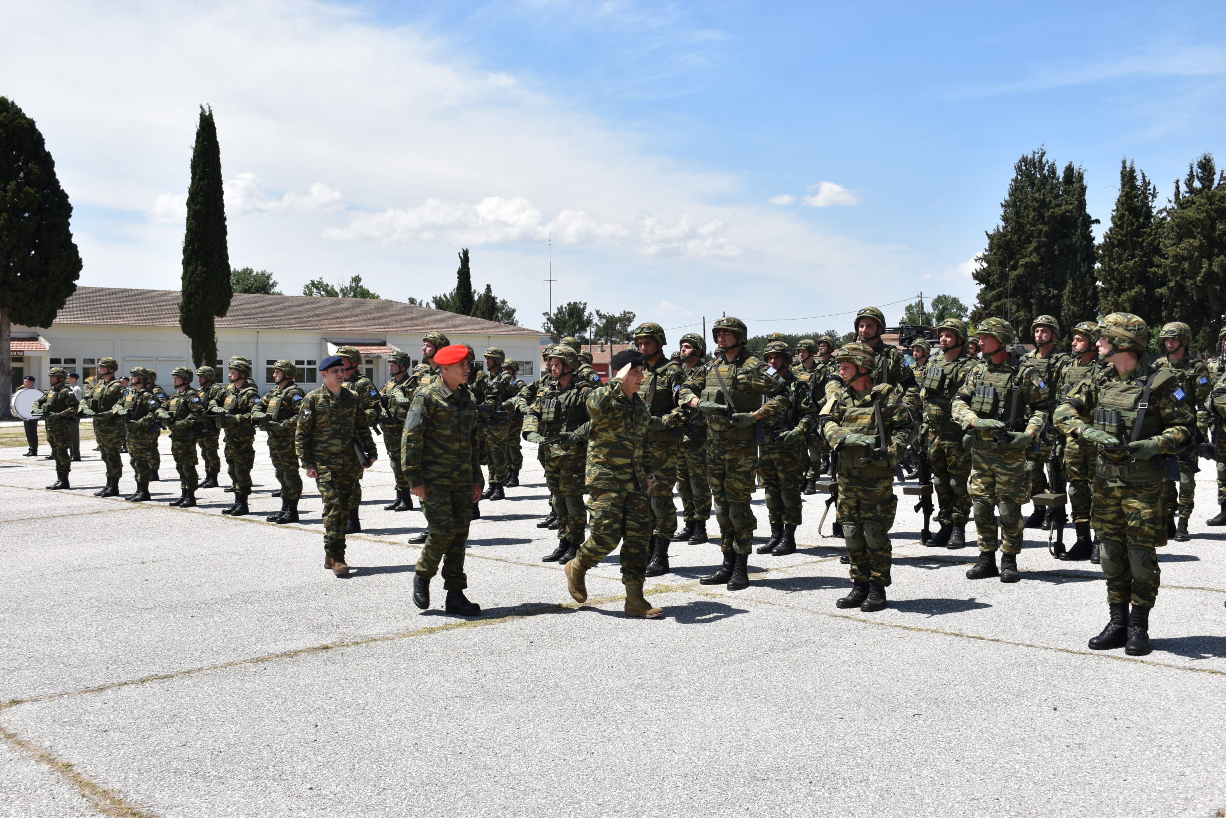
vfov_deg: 36.9
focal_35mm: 36
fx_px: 1226
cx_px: 613
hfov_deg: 53.1
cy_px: 409
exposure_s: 1/320
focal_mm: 24
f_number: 9
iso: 100
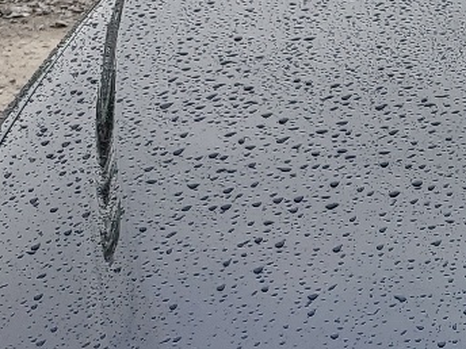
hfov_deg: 15.2
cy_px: 327
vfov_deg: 12.1
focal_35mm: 121
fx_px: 1629
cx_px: 681
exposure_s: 1/270
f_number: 1.5
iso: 50
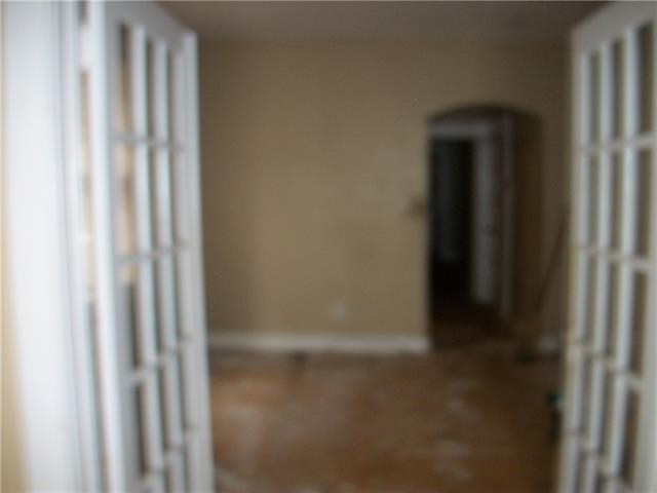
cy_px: 246
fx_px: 607
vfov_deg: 44.2
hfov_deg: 56.8
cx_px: 328
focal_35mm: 32
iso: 160
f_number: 2.9
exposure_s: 1/30
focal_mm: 5.7
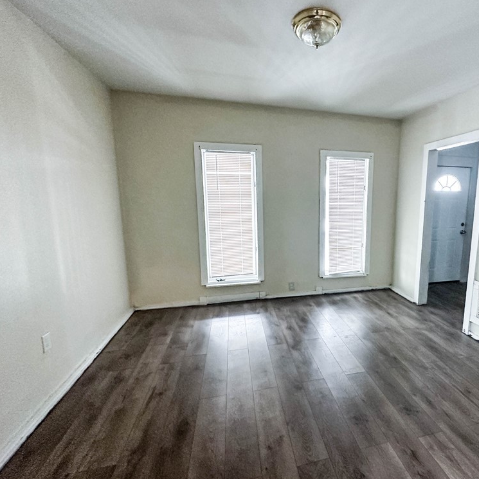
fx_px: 266
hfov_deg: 81.9
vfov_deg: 84.0
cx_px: 307
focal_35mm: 17
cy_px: 240
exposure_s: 1/60
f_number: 2.2
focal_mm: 2.22
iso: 400
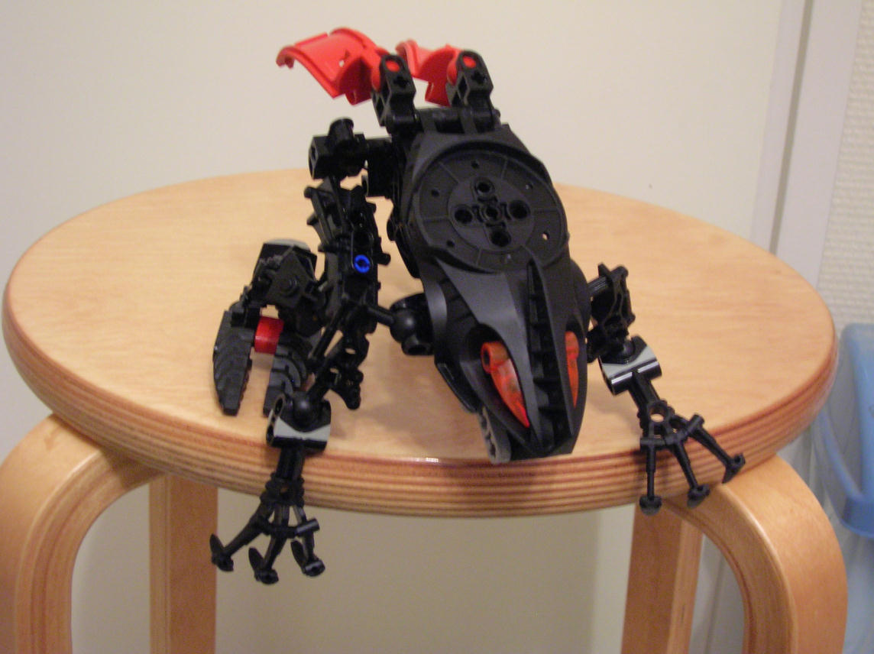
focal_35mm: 50
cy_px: 327
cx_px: 437
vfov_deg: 29.1
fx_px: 1261
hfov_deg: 38.2
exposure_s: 1/4.1
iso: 168
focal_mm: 8.4
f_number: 3.3
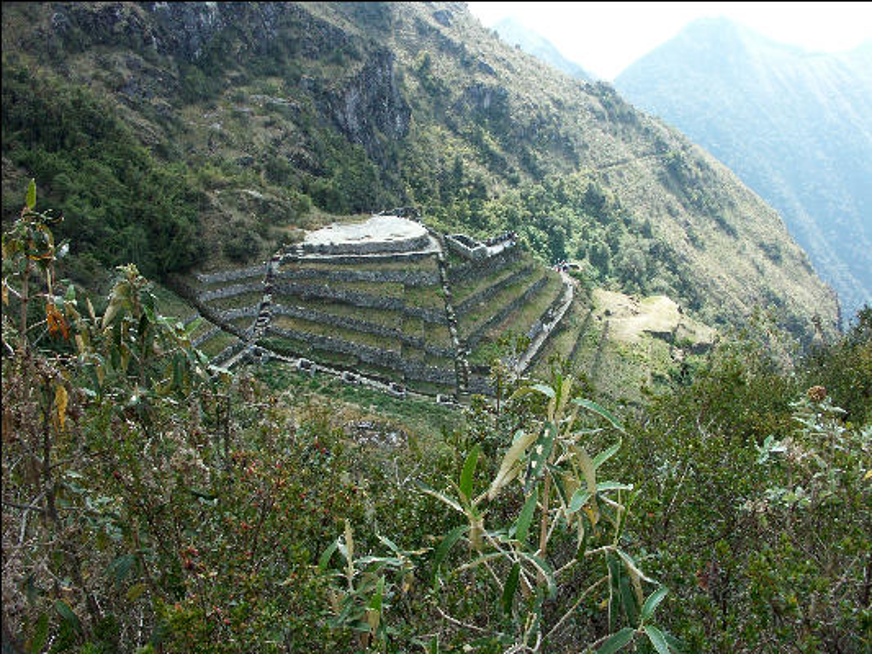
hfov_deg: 58.3
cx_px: 436
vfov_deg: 45.5
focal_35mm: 31
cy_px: 327
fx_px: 781
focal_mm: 8.09
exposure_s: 1/250
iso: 100
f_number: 5.6
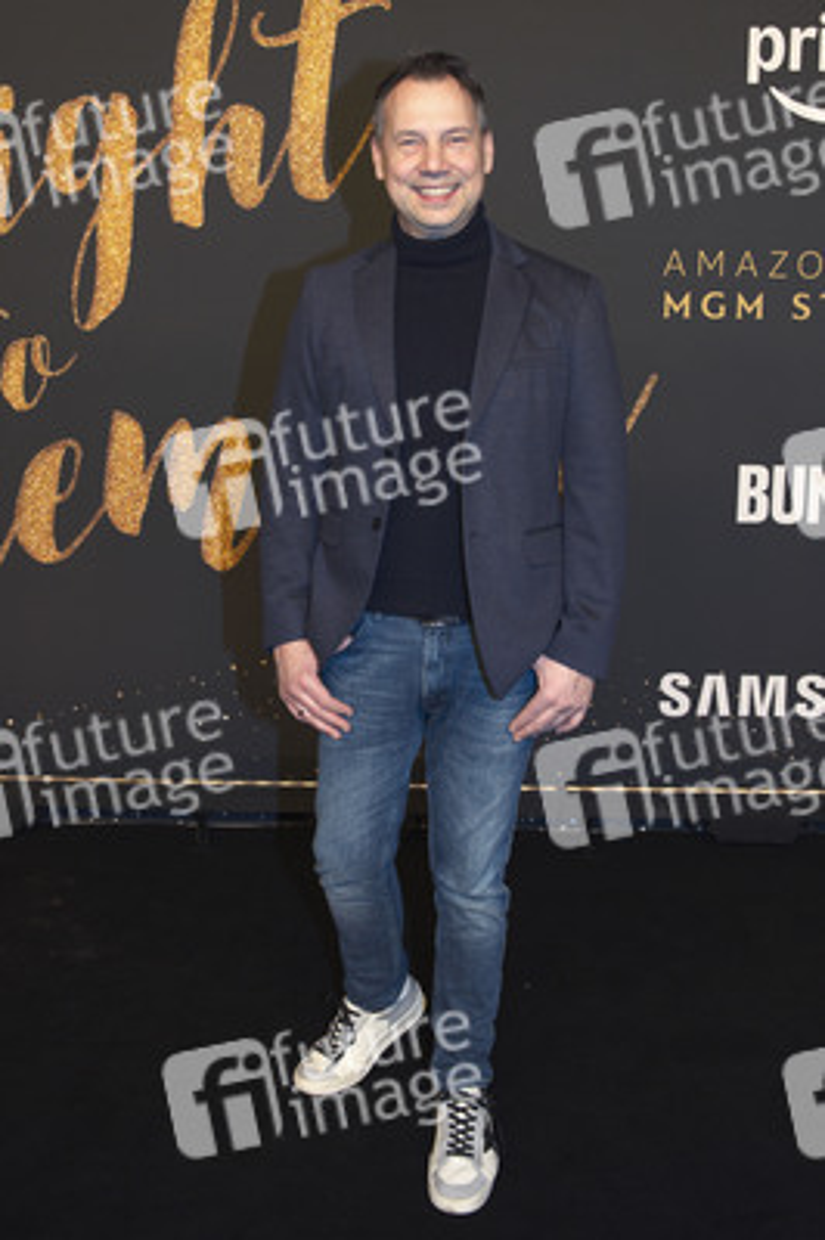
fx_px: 1102
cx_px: 412
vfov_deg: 58.8
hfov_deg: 41.0
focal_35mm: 32
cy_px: 620
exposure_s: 1/250
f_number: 5.6
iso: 800
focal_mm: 32
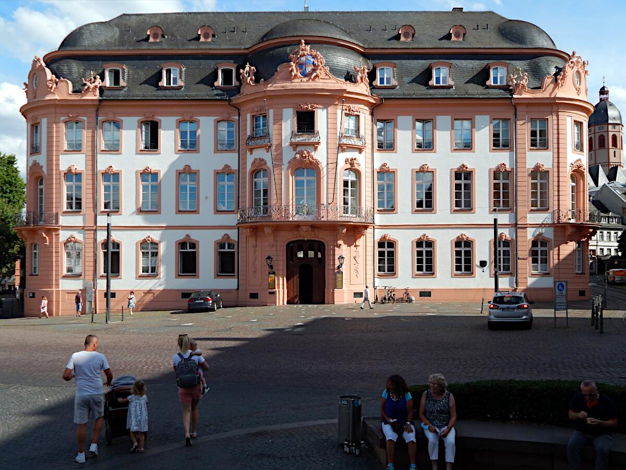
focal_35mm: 35
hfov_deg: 52.6
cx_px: 313
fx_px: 633
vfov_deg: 40.7
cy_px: 235
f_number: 3.3
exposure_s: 1/1250
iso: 125
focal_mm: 6.1
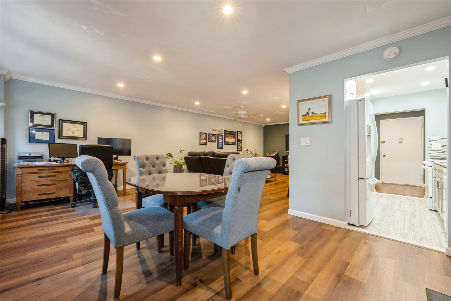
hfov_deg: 104.3
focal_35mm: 14
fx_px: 175
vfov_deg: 81.2
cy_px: 150
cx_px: 226
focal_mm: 14
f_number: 11
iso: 400
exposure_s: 1/3
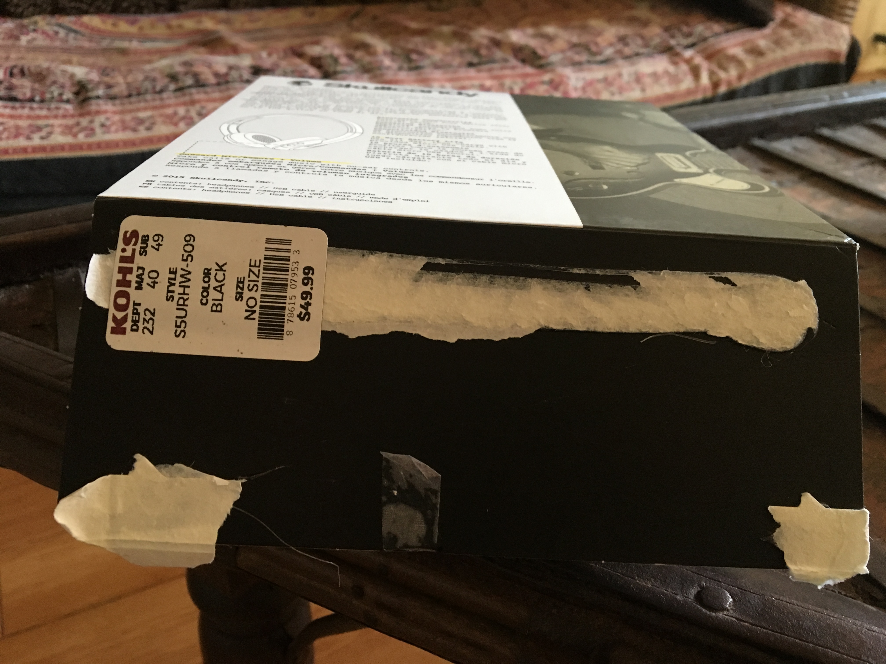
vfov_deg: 48.2
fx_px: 742
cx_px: 443
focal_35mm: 29
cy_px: 332
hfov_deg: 61.7
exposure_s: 1/20
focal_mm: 4.15
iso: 200
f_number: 2.2
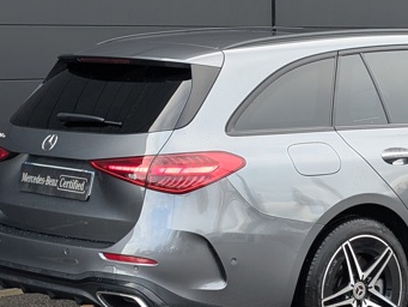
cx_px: 394
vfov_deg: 12.9
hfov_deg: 16.8
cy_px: 158
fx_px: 1356
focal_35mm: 115
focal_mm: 6.9
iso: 35
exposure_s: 1/219
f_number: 1.68
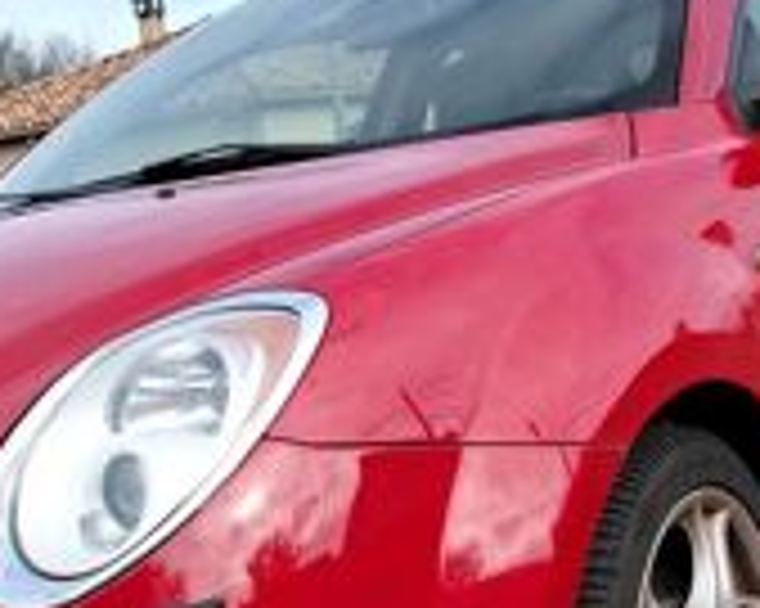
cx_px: 391
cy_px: 491
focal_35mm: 75
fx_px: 1686
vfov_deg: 20.2
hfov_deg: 25.4
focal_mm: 4.05
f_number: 1.8
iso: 100
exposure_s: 1/381
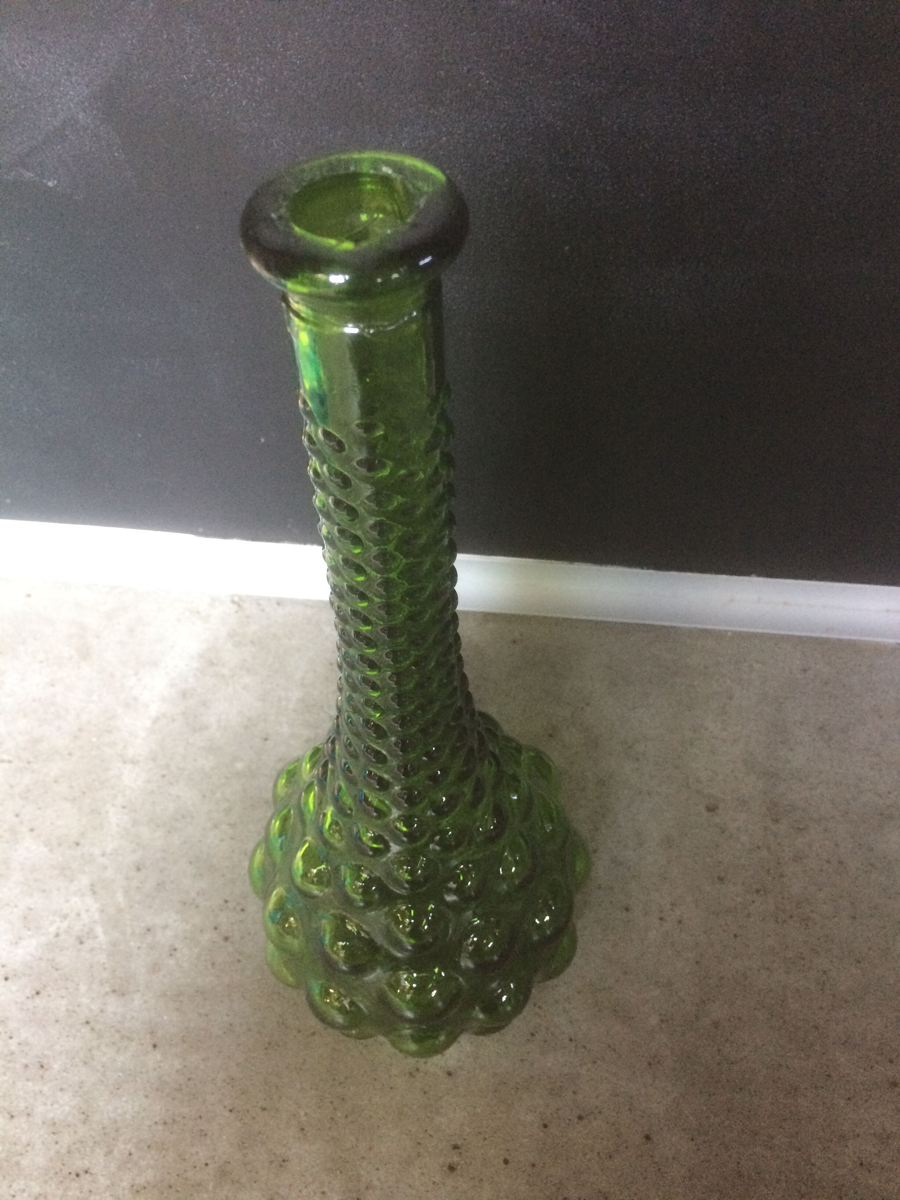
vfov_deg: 61.7
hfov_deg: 48.2
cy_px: 600
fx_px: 1005
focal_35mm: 29
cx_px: 450
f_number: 2.2
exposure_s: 1/20
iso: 250
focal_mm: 4.15
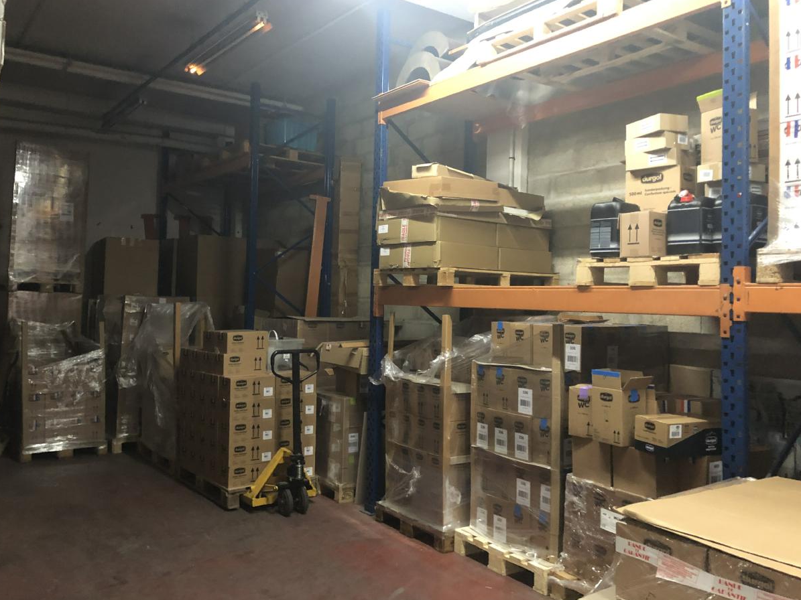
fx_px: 694
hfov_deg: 59.9
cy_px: 283
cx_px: 378
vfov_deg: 46.8
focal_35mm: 30
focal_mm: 3.99
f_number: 1.8
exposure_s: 1/4
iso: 125
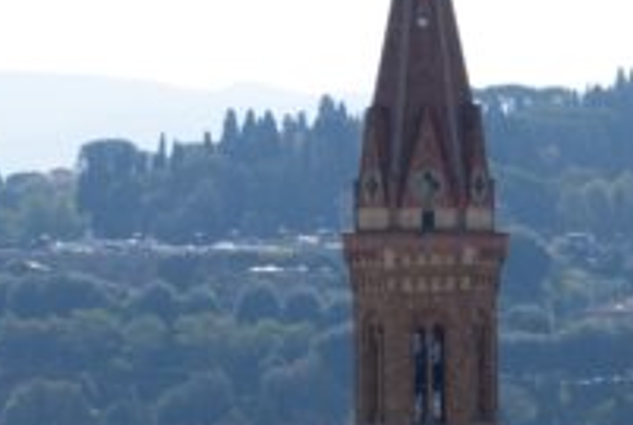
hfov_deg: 6.6
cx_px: 397
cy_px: 337
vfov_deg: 4.4
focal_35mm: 313
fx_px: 5516
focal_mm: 70
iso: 100
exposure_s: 1/200
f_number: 11
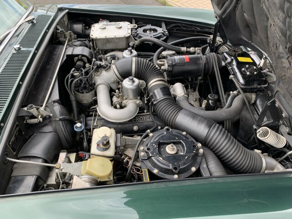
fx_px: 219
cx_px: 146
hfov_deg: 67.3
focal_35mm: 26
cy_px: 110
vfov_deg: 53.1
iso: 25
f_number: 1.8
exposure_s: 1/213
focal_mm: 4.25
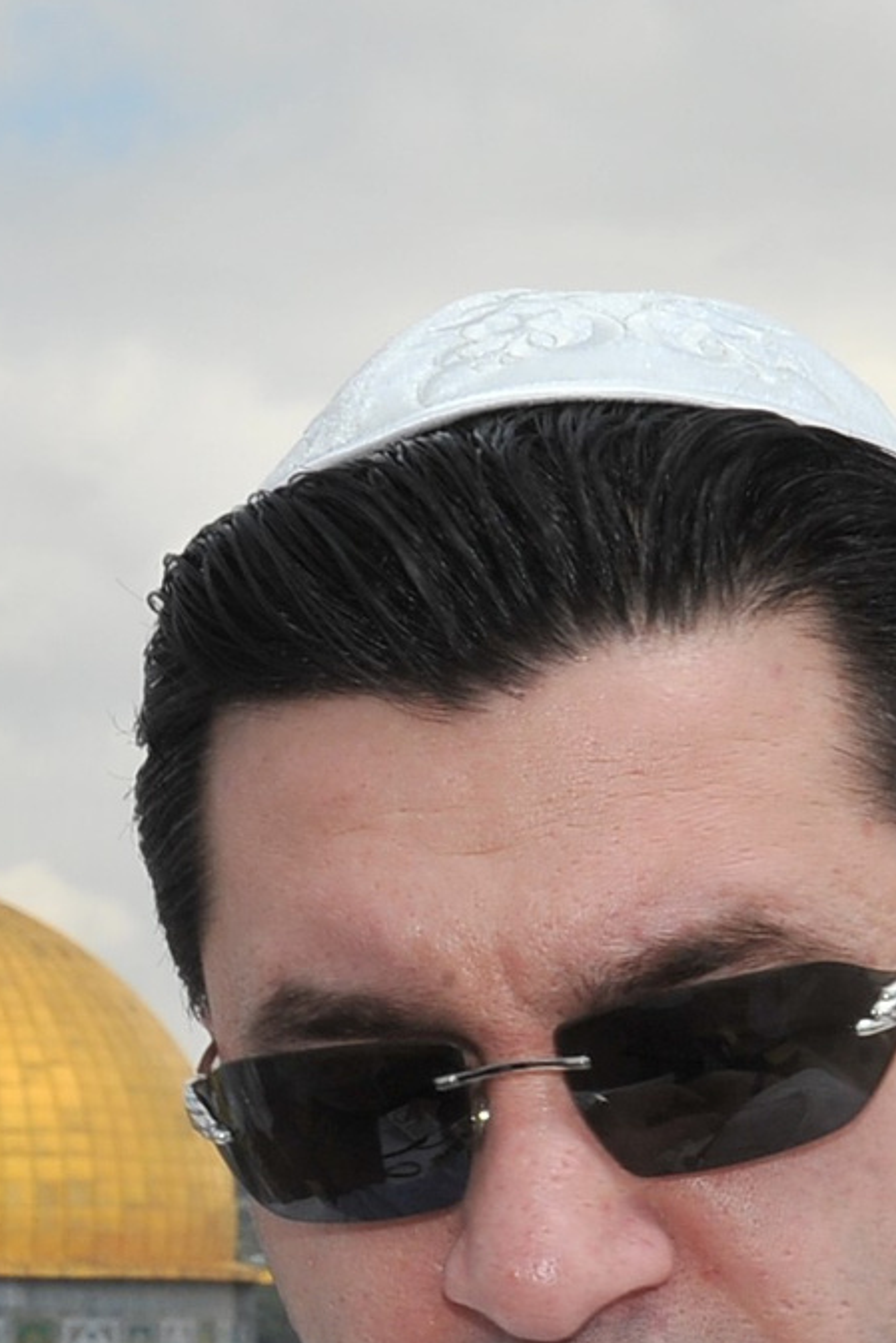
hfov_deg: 6.6
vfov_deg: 9.7
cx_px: 451
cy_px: 1488
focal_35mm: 209
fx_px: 7798
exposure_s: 1/250
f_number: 18
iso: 500
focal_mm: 55
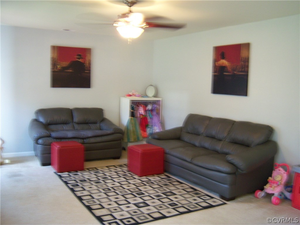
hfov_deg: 51.4
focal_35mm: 36
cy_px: 112
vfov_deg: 39.7
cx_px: 150
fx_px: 312
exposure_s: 1/8
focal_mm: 7.5
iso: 160
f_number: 2.8
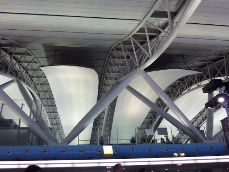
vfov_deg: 45.4
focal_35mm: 31
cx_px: 114
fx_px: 205
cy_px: 86
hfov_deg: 58.4
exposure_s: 1/30
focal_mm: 4.1
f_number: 3.3
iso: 125
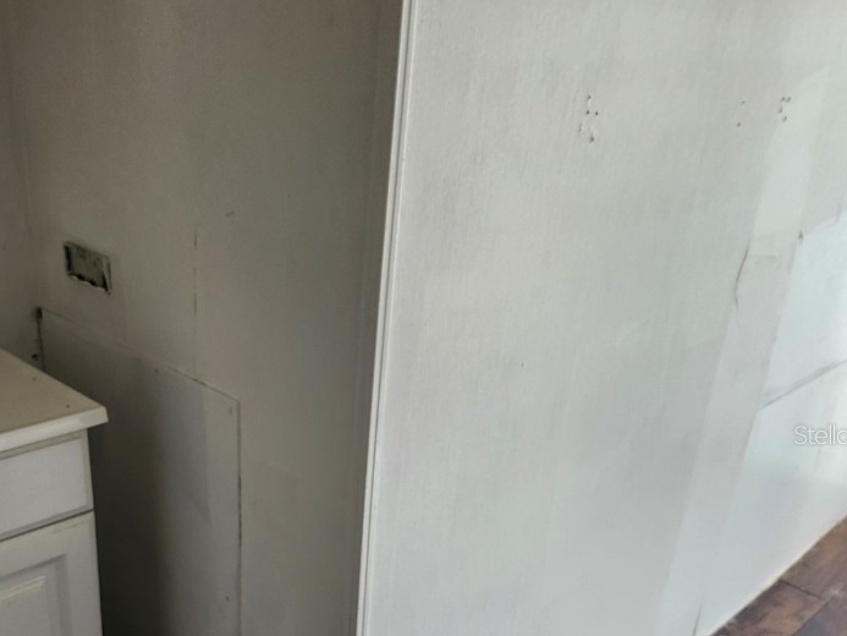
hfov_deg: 52.9
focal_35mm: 34
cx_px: 284
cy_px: 434
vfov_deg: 41.2
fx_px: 832
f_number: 1.8
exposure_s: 1/180
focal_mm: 5.54
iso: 200
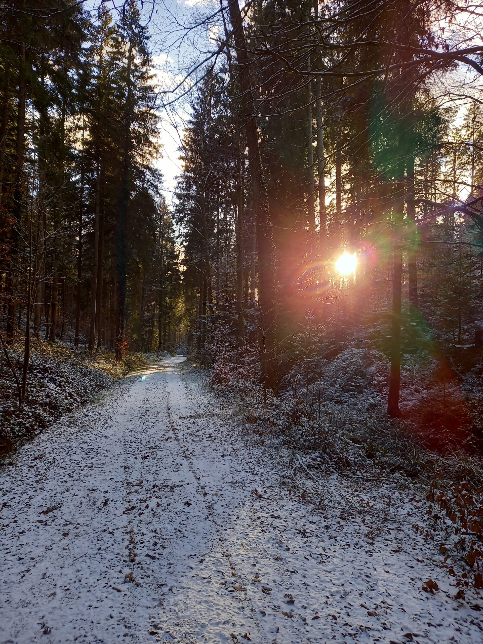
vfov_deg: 69.4
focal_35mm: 25
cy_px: 322
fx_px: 465
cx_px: 242
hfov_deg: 54.9
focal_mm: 4.65
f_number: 1.8
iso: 80
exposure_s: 1/100
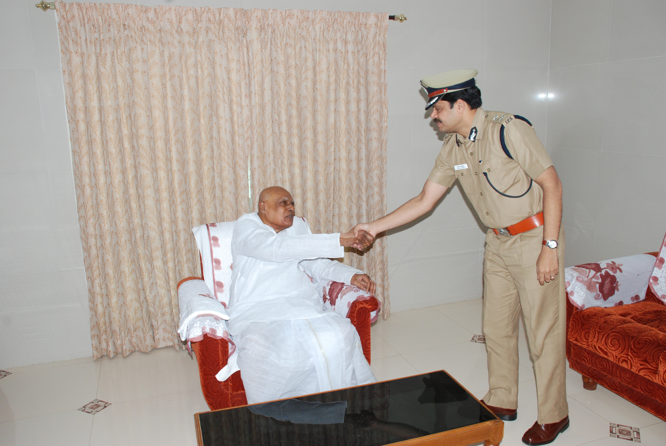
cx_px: 333
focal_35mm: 30
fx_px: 556
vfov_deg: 43.7
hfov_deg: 61.9
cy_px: 223
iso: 640
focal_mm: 20
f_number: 7.1
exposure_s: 1/80
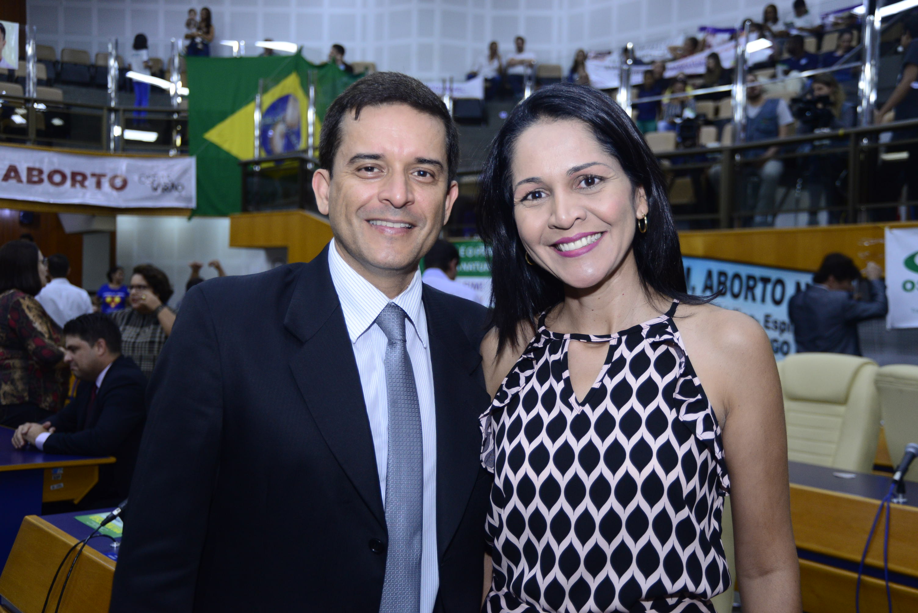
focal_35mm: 42
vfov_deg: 31.9
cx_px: 459
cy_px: 306
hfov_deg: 46.4
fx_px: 1071
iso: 1600
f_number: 4.5
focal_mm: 42
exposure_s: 1/125
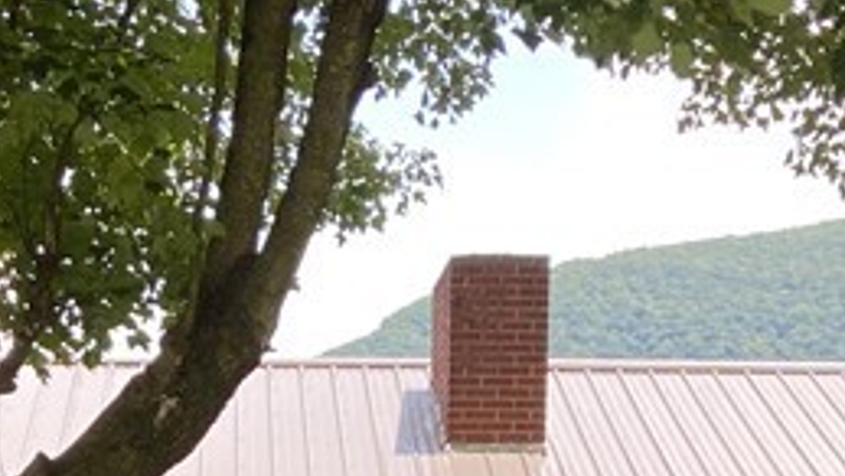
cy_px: 851
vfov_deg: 10.2
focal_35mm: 112
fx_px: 2511
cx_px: 245
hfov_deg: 19.0
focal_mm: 4.25
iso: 32
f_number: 1.8
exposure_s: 1/323
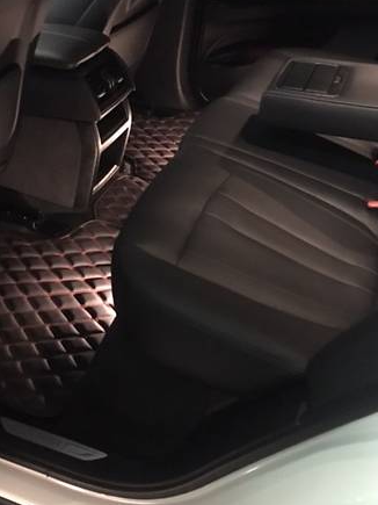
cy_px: 244
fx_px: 583
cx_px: 147
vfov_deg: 46.8
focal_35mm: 40
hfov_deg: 35.8
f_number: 2.2
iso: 1250
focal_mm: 4.2
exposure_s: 1/17
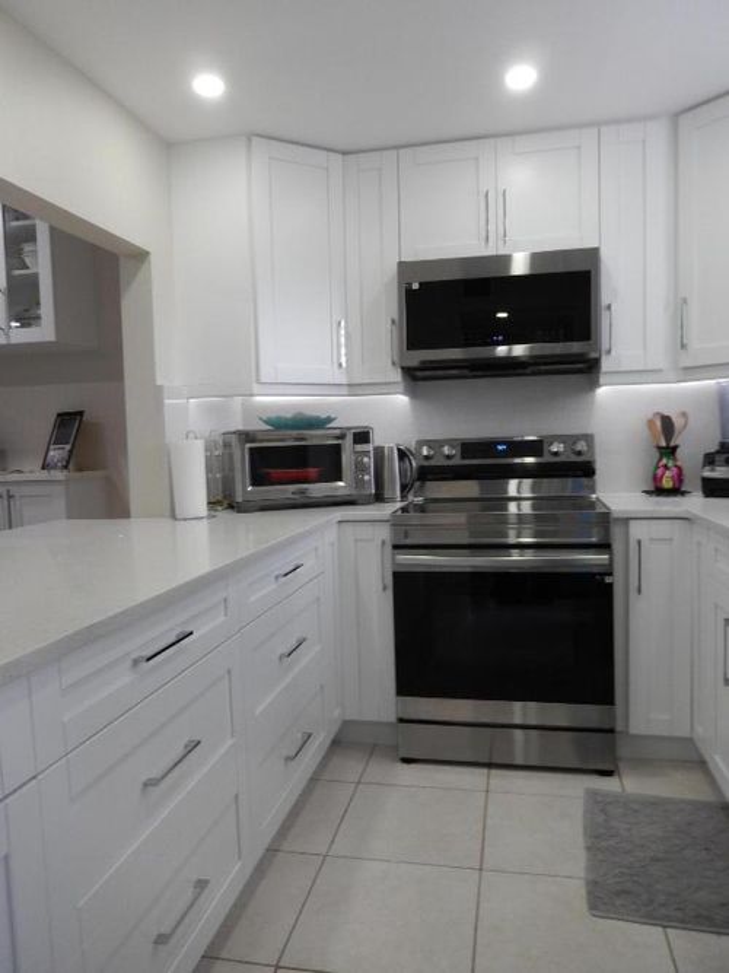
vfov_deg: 69.4
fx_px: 702
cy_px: 486
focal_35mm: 25
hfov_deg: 54.9
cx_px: 364
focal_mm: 4.5
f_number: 3.4
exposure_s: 1/30
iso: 160
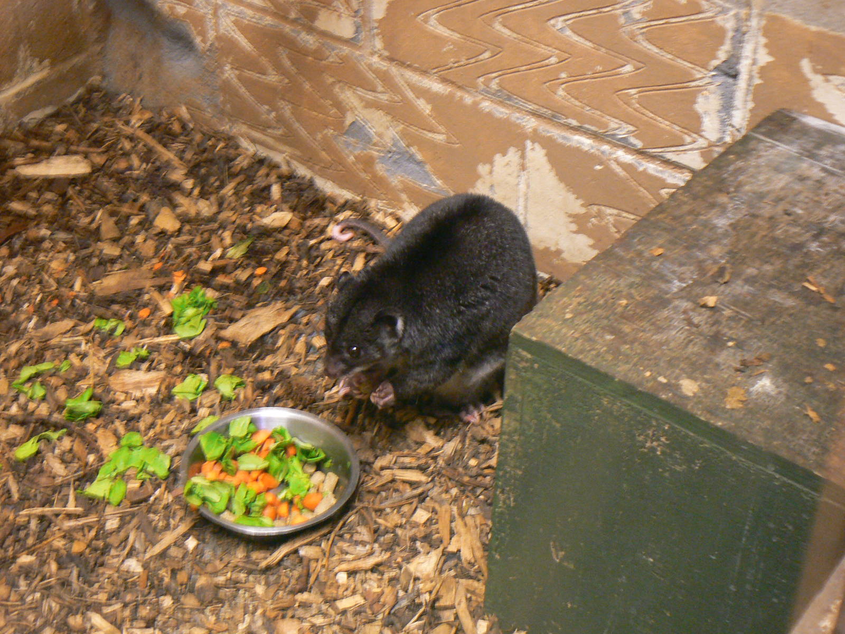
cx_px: 422
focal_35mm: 63
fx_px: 1538
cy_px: 317
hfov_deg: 30.7
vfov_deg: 23.3
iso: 200
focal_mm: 10.5
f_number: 3.2
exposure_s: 1/5
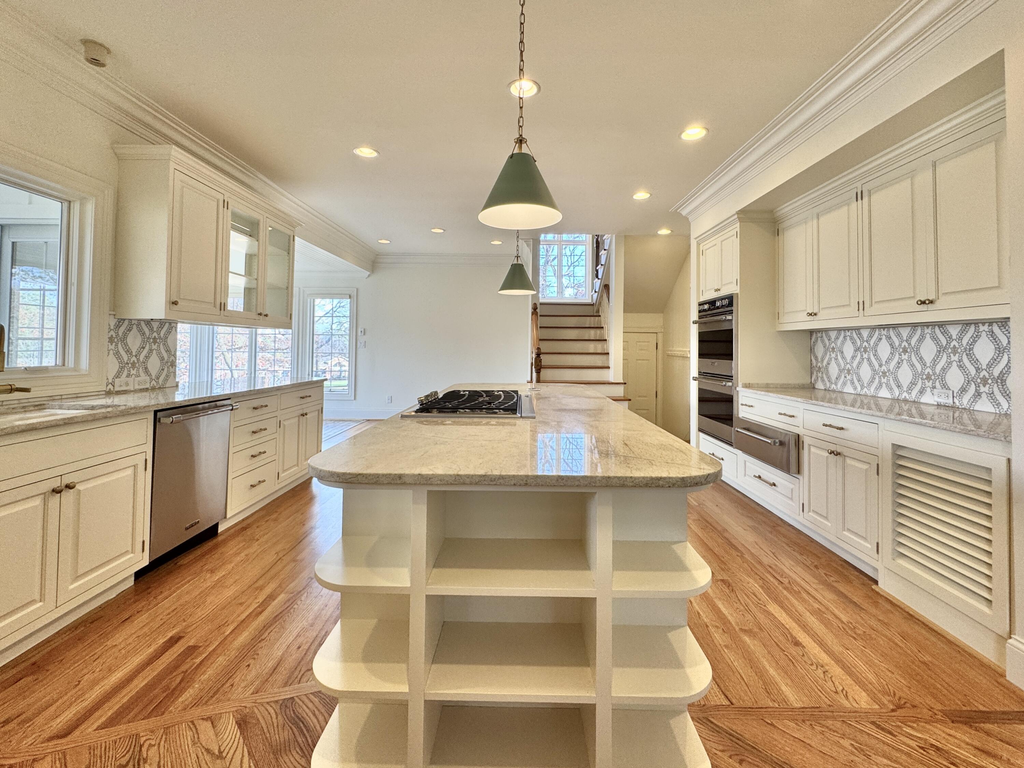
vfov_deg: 85.7
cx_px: 512
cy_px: 384
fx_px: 414
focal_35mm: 14
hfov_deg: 102.1
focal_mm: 2.22
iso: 80
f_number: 2.2
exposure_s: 1/120
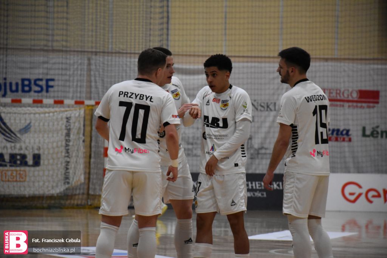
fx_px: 2258
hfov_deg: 9.8
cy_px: 129
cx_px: 194
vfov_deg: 6.5
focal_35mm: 210
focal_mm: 140
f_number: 5.6
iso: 4500
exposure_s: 1/500
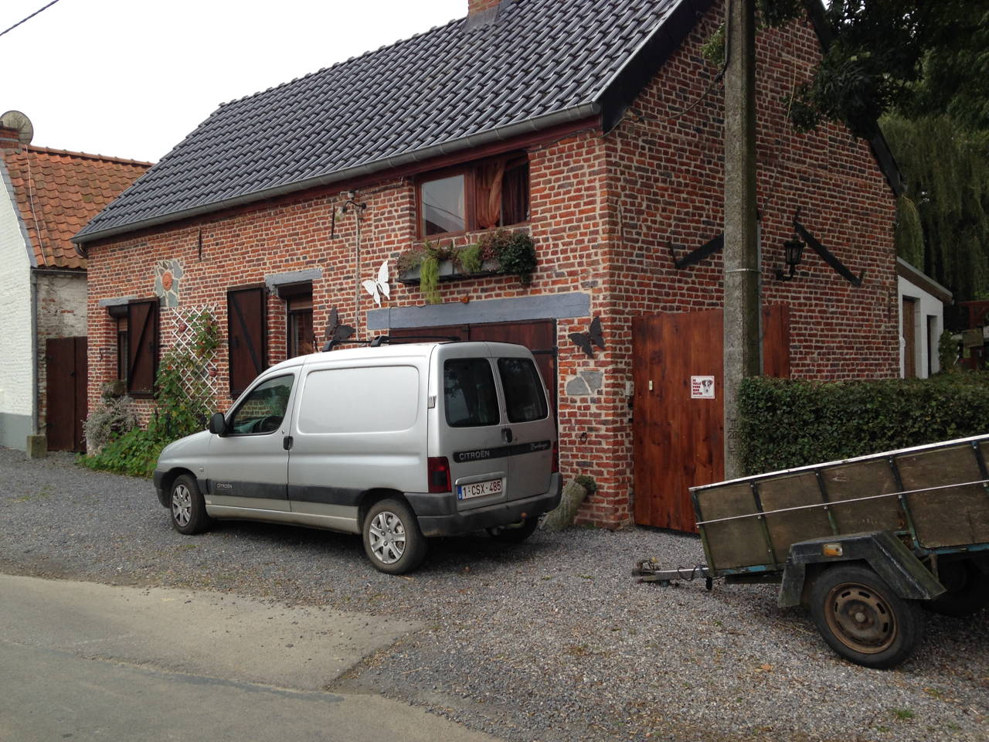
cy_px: 371
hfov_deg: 55.4
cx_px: 494
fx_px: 943
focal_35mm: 33
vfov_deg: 42.9
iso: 50
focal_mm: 4.12
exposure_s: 1/339
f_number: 2.4
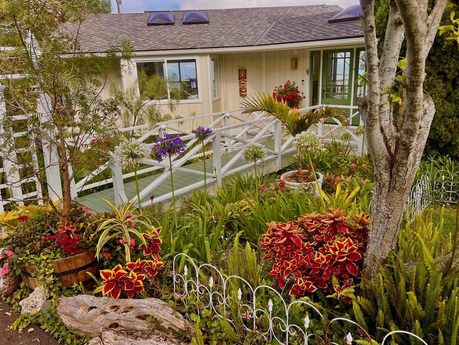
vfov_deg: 53.1
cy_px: 172
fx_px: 345
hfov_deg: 67.3
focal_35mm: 26
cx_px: 230
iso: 50
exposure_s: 1/1361
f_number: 1.5
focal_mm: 5.7
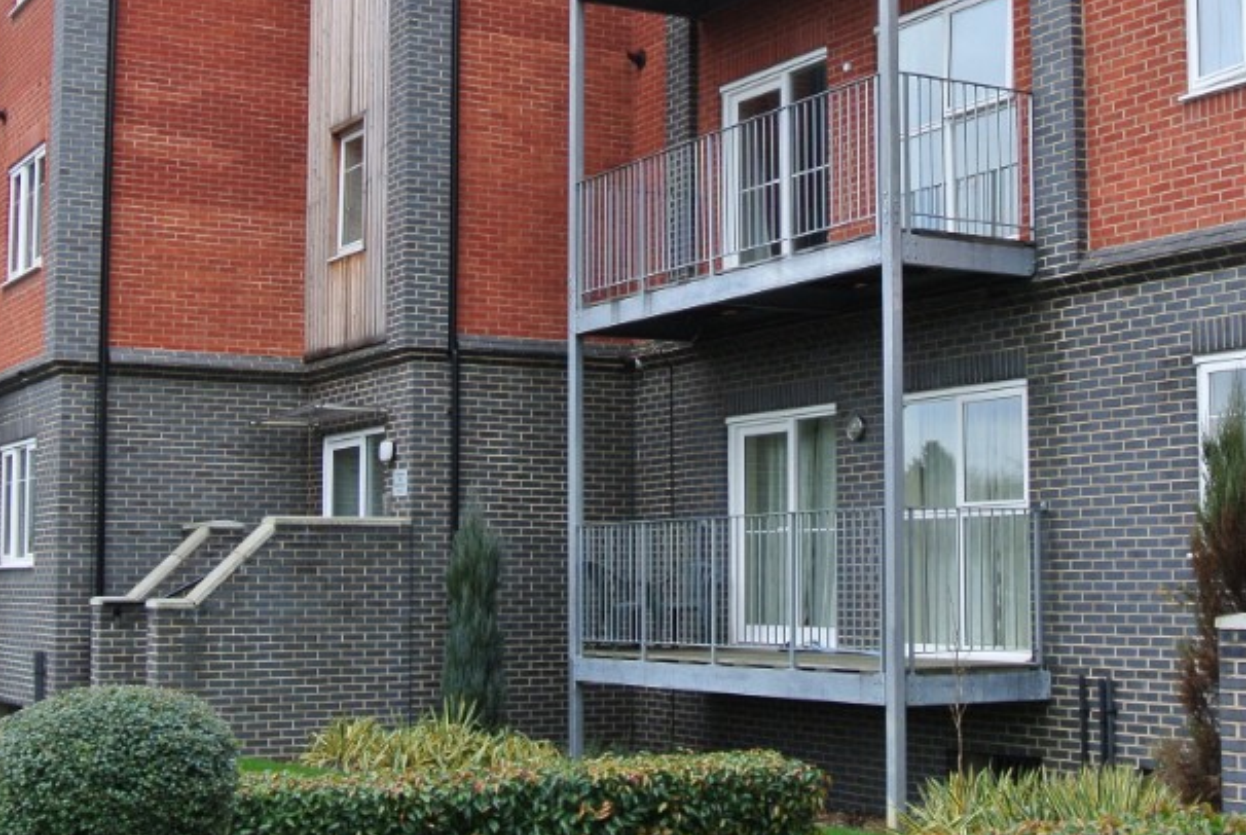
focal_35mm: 57
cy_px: 398
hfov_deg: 35.0
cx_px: 662
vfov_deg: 23.9
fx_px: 1976
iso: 100
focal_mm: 10
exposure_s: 1/100
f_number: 3.5
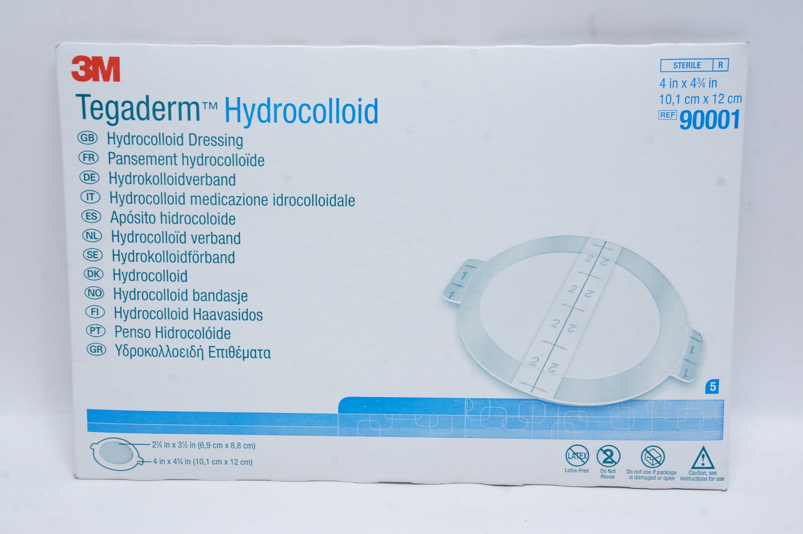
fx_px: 1170
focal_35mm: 52
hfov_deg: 37.9
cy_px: 267
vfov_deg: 25.7
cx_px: 402
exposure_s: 1/6
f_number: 14
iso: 400
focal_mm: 35
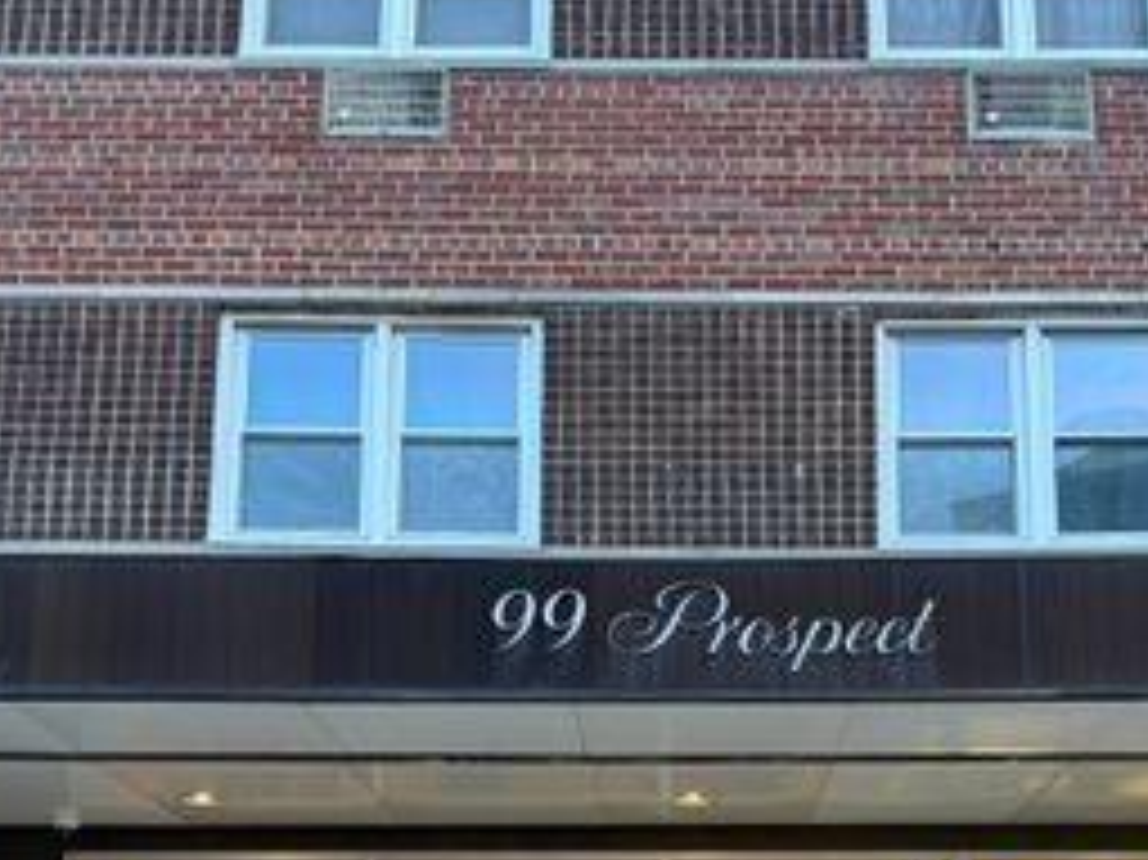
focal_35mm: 47
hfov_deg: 40.2
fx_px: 1558
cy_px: 804
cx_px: 702
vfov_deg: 29.4
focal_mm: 6.76
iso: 250
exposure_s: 1/60
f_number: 1.78
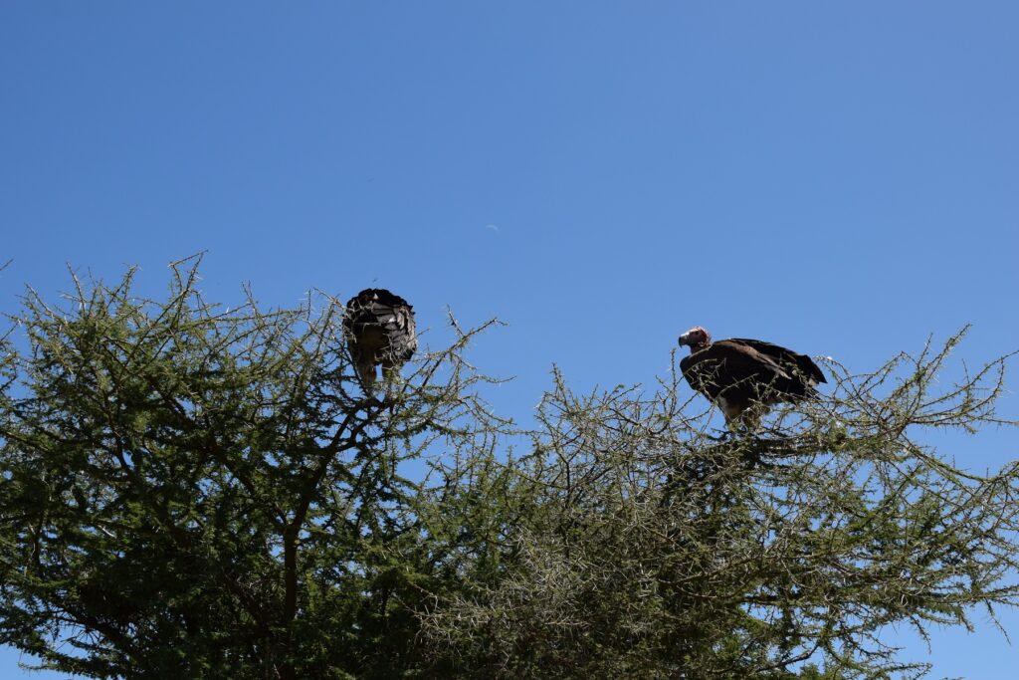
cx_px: 510
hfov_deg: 37.8
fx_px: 1486
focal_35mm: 52
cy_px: 340
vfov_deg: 25.8
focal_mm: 35
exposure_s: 1/320
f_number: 9
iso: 200
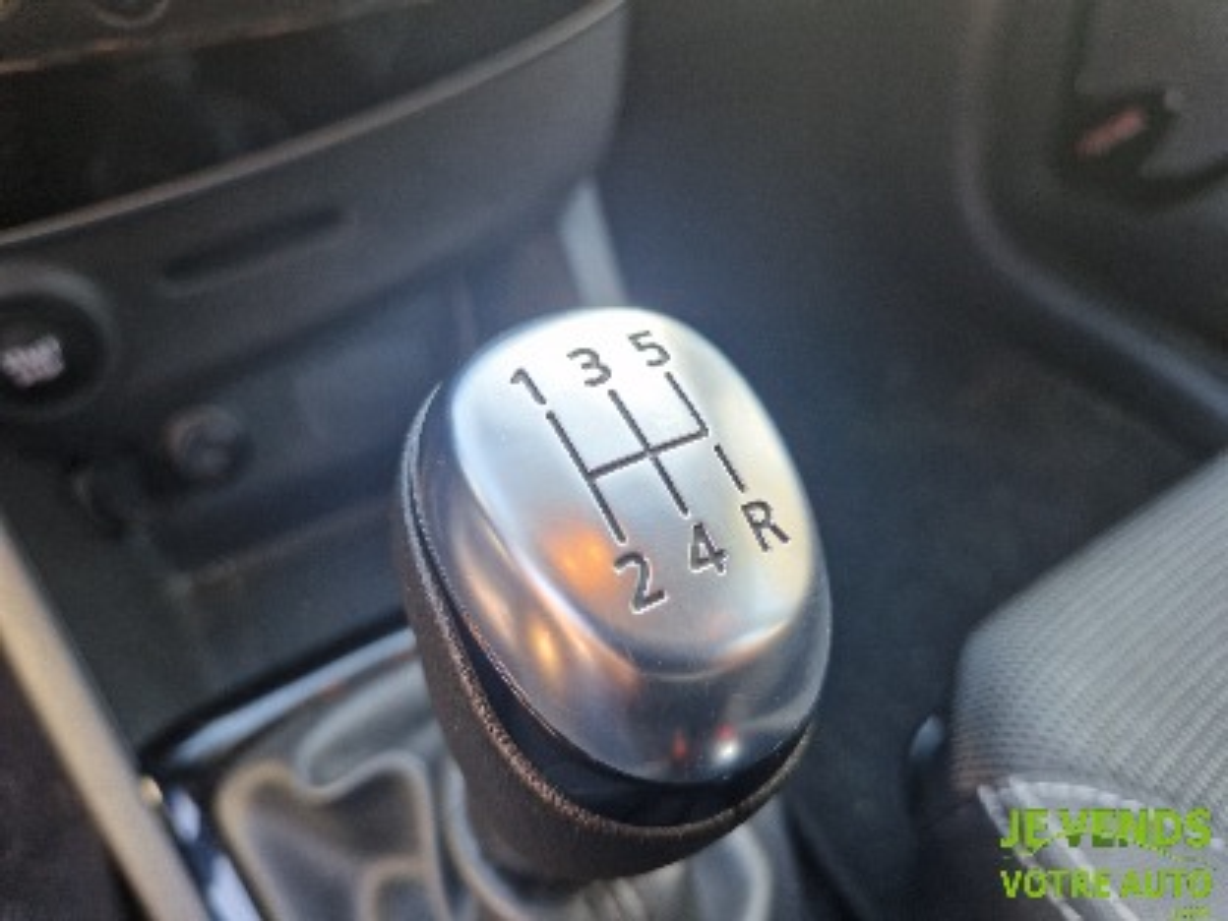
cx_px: 614
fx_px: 816
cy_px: 460
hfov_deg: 73.9
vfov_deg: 58.9
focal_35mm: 23
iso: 160
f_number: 1.8
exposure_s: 1/100
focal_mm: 5.4
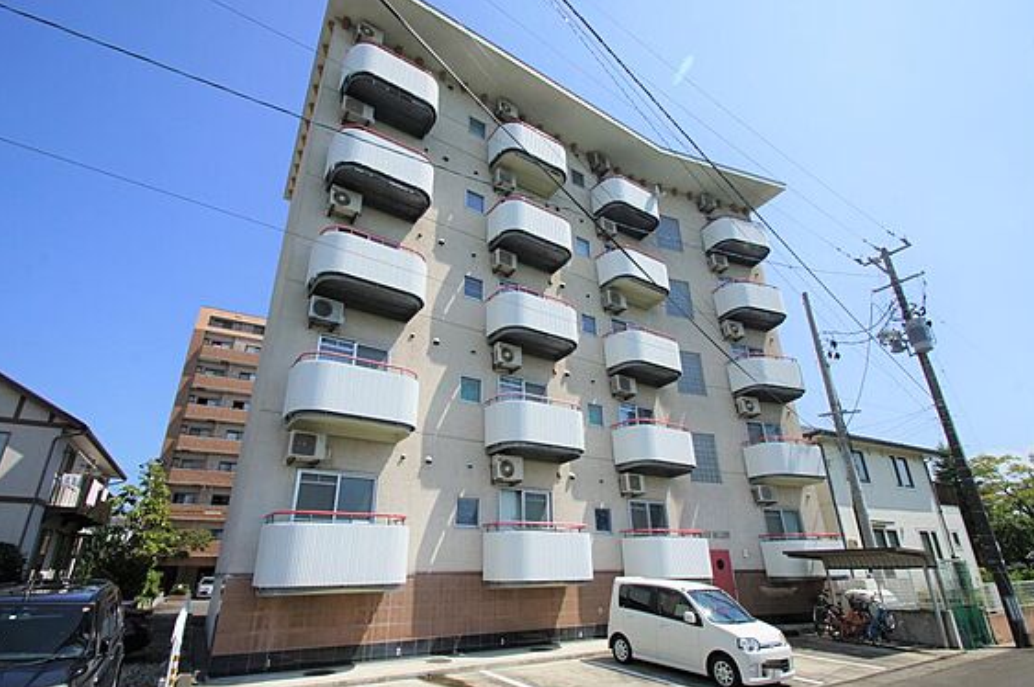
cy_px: 337
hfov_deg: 96.8
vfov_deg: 73.6
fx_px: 459
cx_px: 516
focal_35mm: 16
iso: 100
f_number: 11
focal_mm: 10
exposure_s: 1/125
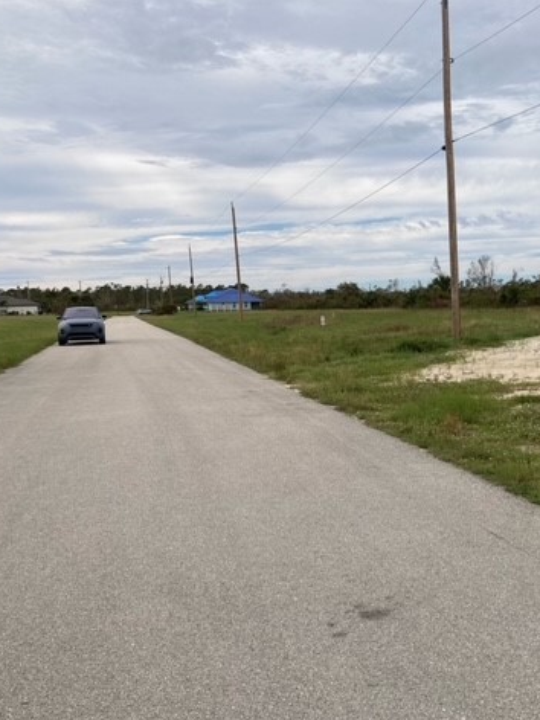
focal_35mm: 38
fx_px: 790
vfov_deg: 49.0
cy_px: 363
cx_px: 345
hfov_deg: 37.4
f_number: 1.8
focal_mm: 3.99
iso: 20
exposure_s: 1/2857
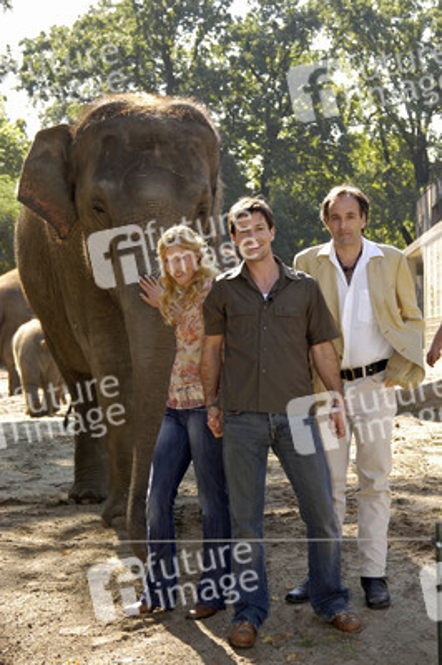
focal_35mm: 78
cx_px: 221
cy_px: 332
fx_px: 1439
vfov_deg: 26.0
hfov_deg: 17.5
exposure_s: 1/180
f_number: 5
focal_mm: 52
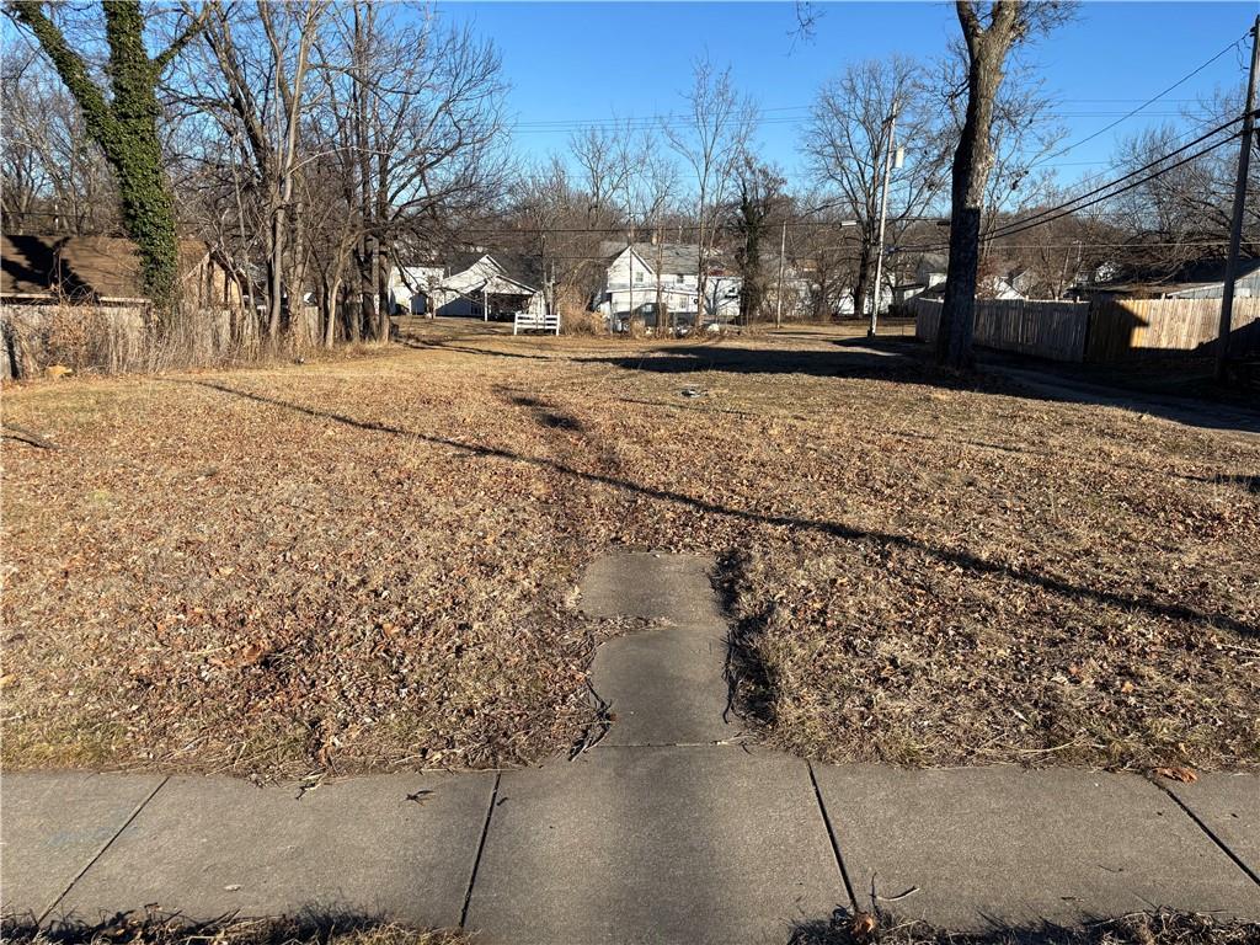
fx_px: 946
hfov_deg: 67.3
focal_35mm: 26
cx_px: 630
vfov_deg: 53.1
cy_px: 472
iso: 50
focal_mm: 5.96
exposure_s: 1/2398
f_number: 1.6
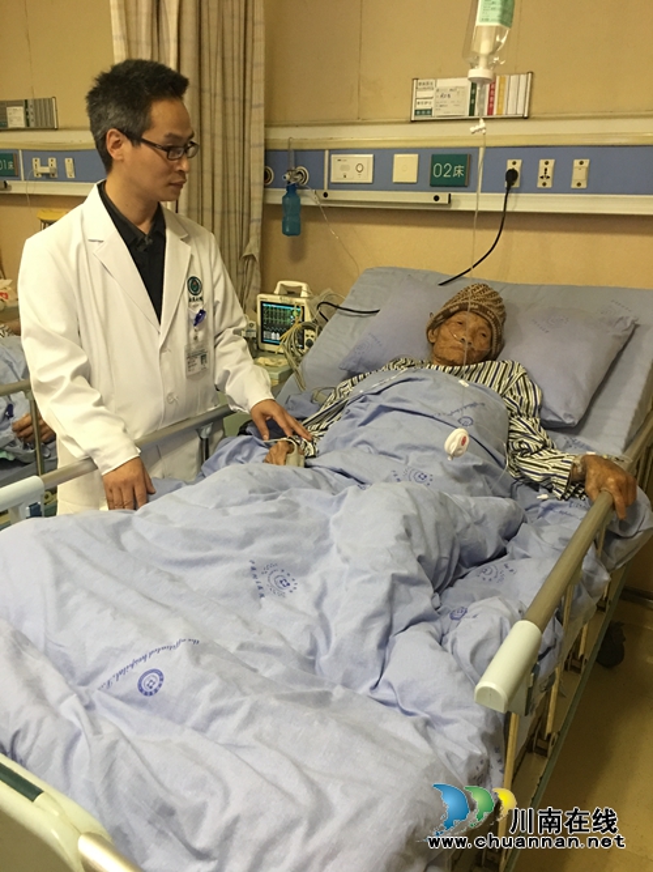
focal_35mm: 29
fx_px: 730
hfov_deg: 48.2
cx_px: 326
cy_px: 436
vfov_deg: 61.7
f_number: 2.2
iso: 125
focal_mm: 4.15
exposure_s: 1/8
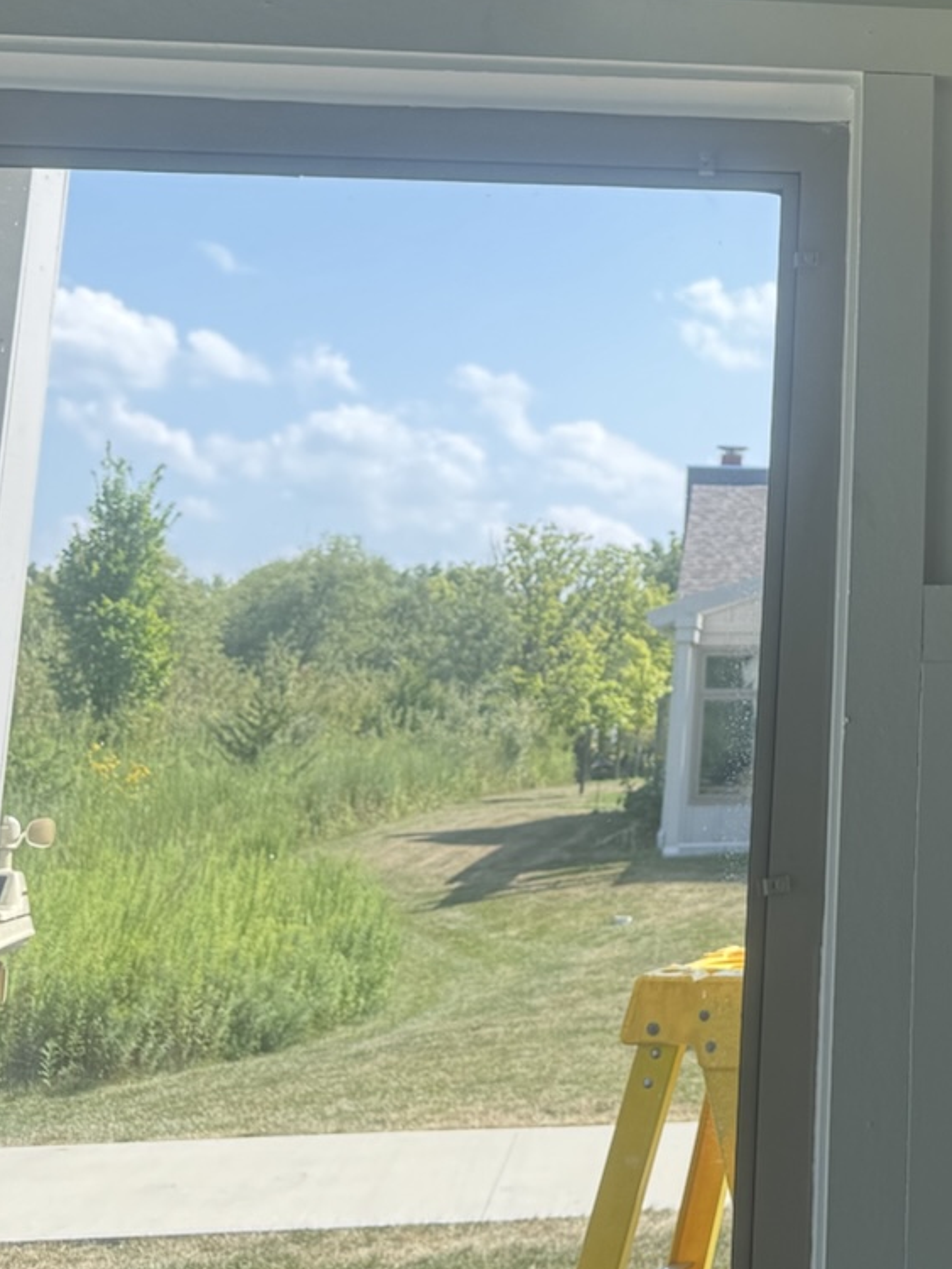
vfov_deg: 29.3
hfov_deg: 20.9
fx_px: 2345
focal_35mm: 64
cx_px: 1236
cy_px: 184
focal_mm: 6.76
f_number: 1.78
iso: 80
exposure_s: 1/1010
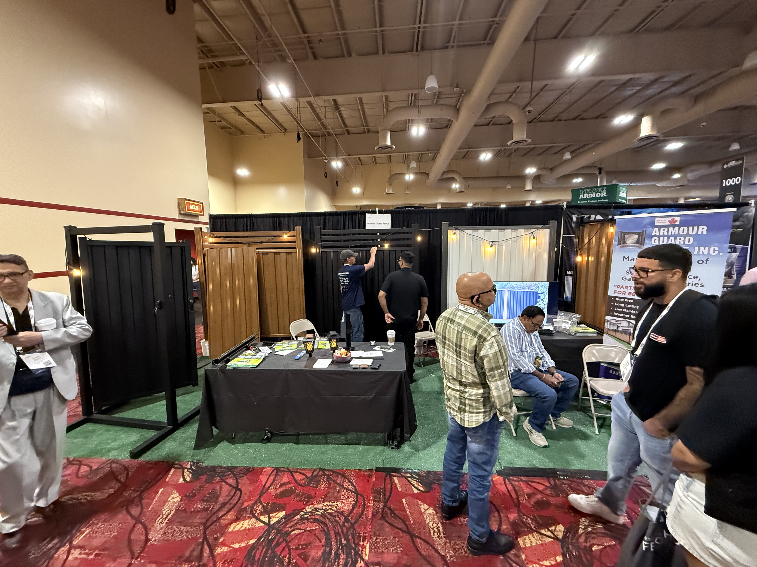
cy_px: 284
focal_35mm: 14
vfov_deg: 85.7
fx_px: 306
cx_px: 378
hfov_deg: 102.1
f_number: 2.2
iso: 800
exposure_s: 1/60
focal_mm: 2.22
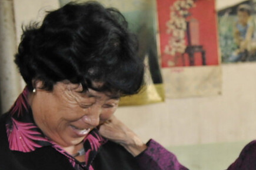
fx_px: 500
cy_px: 154
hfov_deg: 28.2
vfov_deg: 19.0
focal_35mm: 70
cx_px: 198
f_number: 2.8
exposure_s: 1/60
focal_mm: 17
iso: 1000
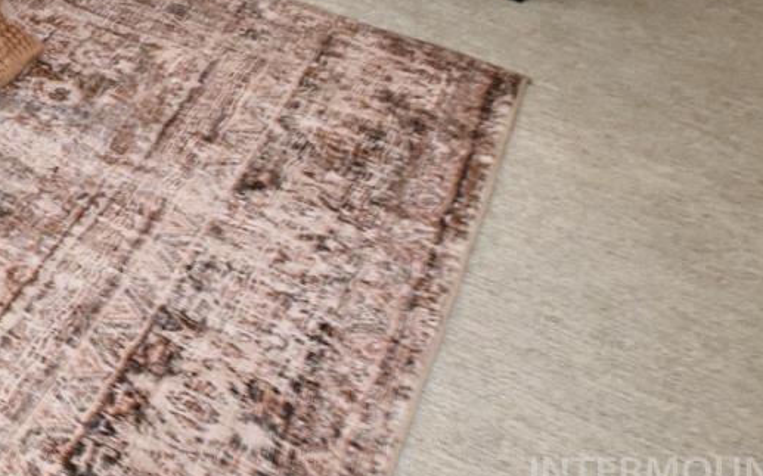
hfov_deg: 17.0
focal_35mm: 71
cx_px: -900
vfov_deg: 14.4
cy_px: -553
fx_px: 1476
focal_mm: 10
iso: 400
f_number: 7.1
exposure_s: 1/125
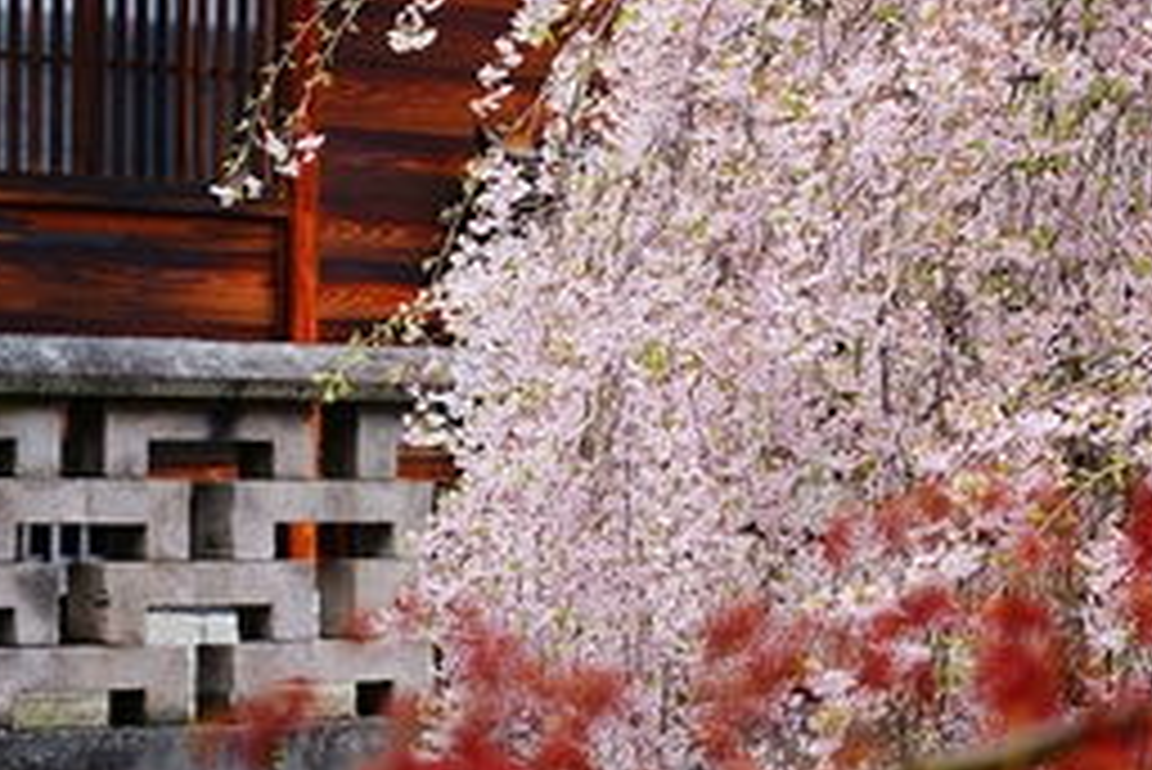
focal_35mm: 164
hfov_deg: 12.5
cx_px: 828
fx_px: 5251
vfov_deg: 8.4
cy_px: 200
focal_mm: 105
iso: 100
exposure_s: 1/200
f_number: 5
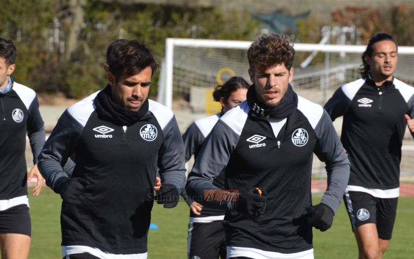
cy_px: 142
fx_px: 6285
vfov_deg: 2.4
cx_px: 193
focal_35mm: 557
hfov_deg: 3.8
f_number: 13
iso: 200
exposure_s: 1/320
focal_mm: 300
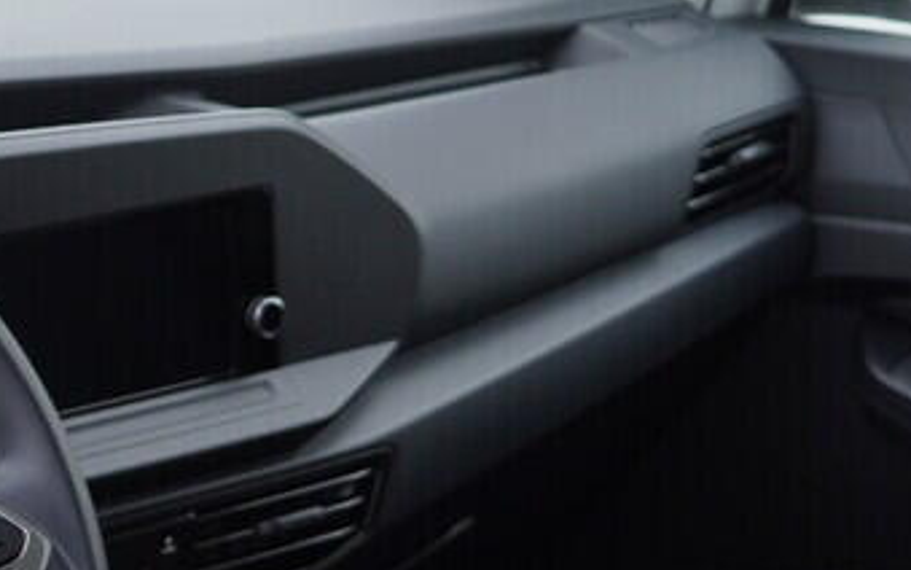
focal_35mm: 111
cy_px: 528
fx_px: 2756
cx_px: -446
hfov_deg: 17.0
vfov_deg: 11.7
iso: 125
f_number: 3.2
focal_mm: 24
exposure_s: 1/50
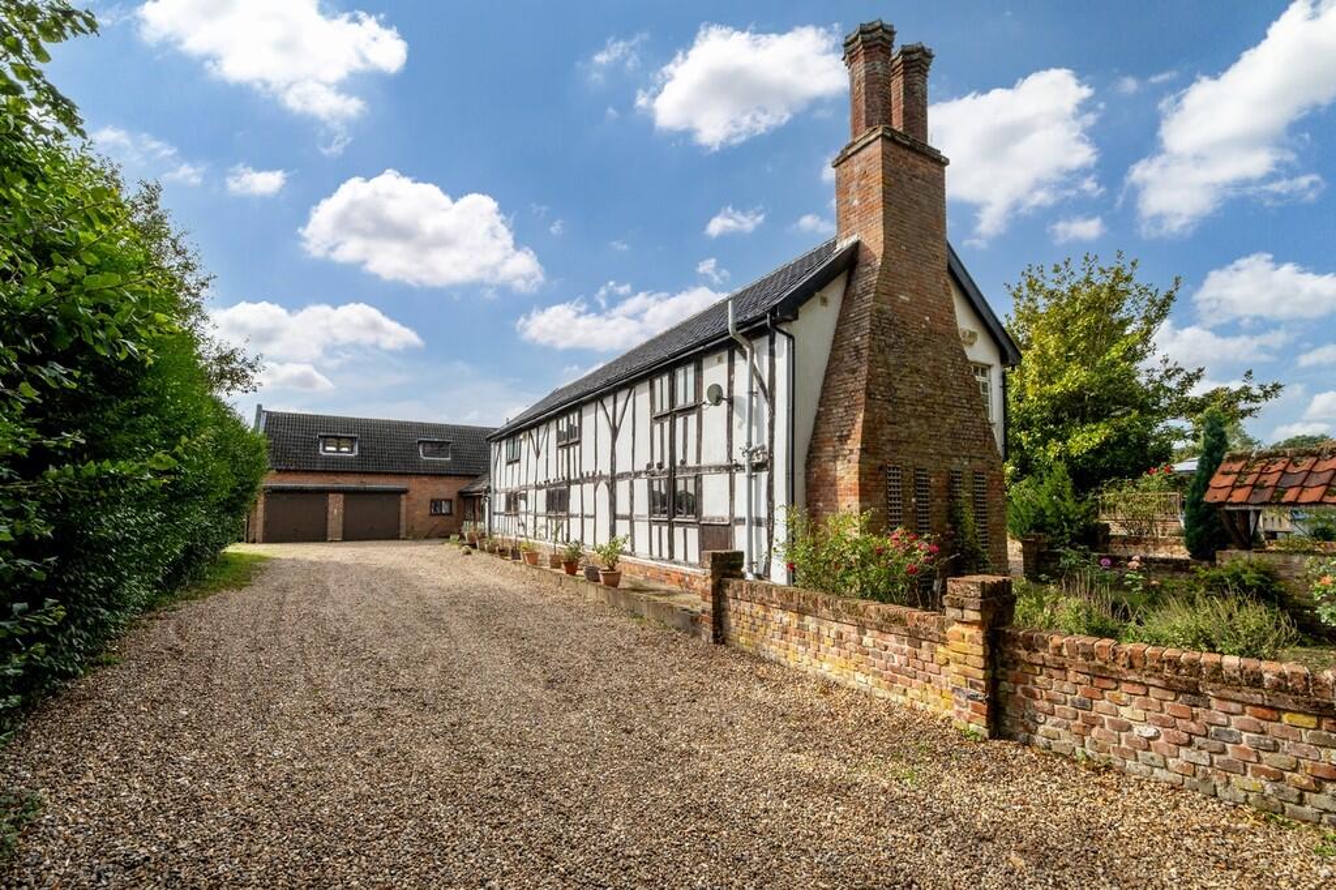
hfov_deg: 100.4
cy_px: 445
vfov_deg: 77.3
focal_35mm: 15
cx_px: 668
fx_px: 556
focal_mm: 9.7
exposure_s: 1/160
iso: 160
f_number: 9
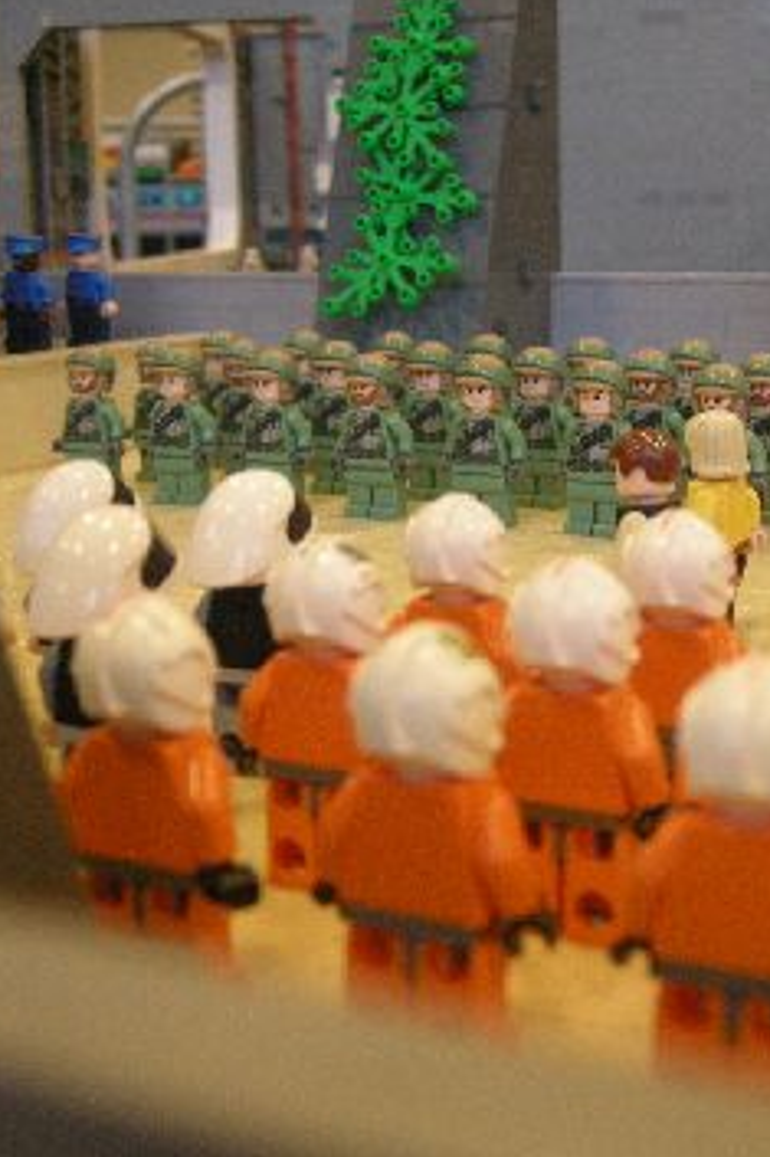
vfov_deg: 37.5
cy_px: 572
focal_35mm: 53
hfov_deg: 25.0
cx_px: 626
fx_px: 1702
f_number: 2.7
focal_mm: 7.5
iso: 400
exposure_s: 1/28
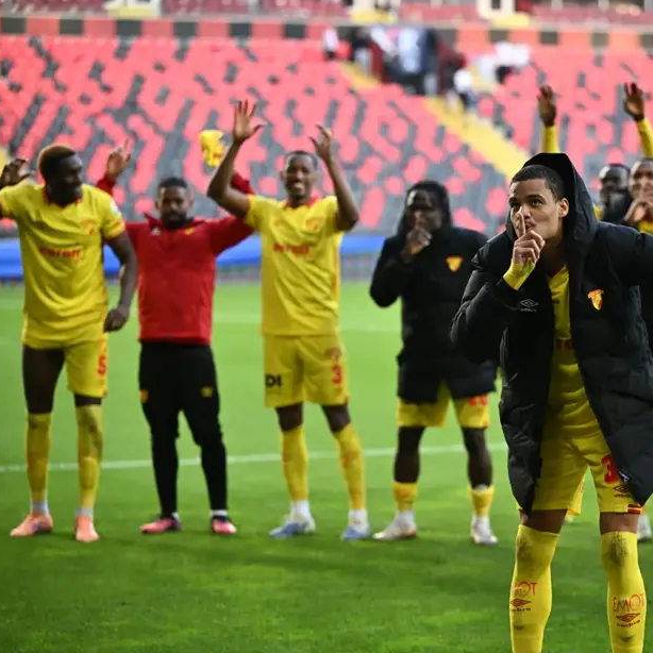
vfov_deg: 11.8
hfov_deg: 11.8
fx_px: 3159
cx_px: 485
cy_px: 328
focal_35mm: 148
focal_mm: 115
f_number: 2.8
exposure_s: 1/320
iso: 500
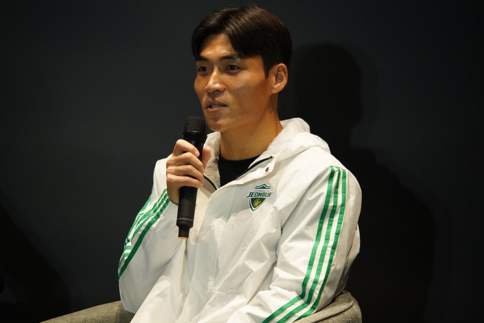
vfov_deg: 3.8
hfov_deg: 5.6
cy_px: 162
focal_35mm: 365
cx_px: 242
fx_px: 4909
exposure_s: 1/125
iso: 6400
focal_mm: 365.2
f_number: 6.3
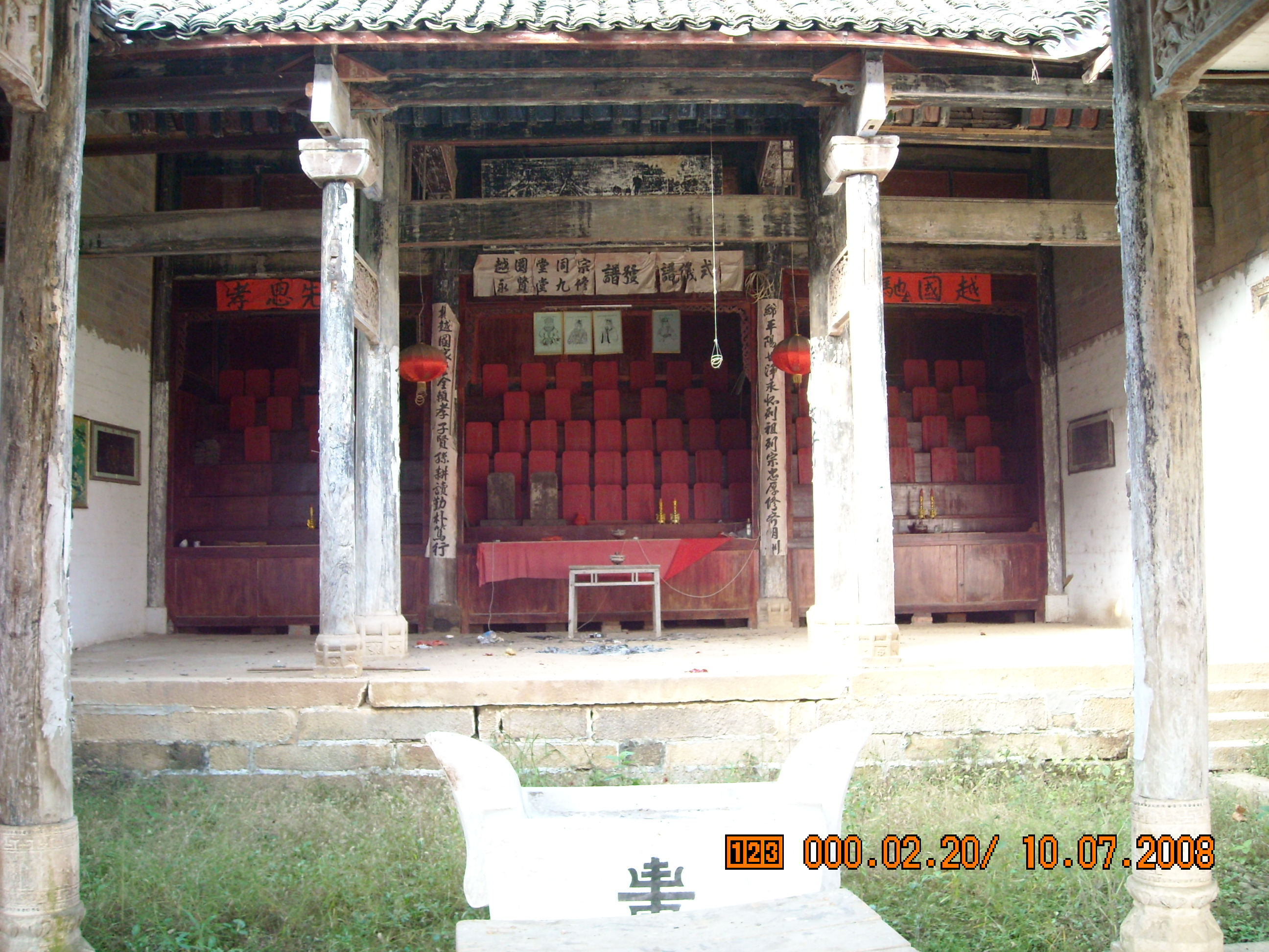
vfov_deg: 40.7
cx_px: 634
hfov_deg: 52.6
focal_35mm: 35
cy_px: 476
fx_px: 1283
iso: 259
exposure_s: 1/60
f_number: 2.8
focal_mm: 5.7
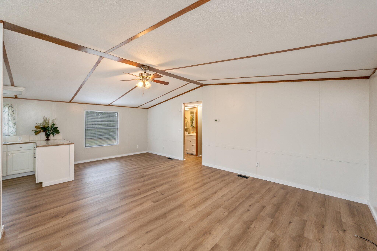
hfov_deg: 104.3
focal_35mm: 14
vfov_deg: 81.1
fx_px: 146
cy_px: 126
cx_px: 188
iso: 500
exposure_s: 1/25
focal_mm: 14
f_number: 9
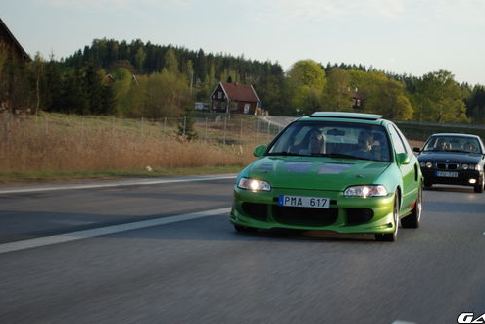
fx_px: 1438
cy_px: 118
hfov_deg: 19.1
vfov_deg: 12.9
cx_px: 312
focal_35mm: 107
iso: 100
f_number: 6.3
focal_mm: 55
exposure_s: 1/160
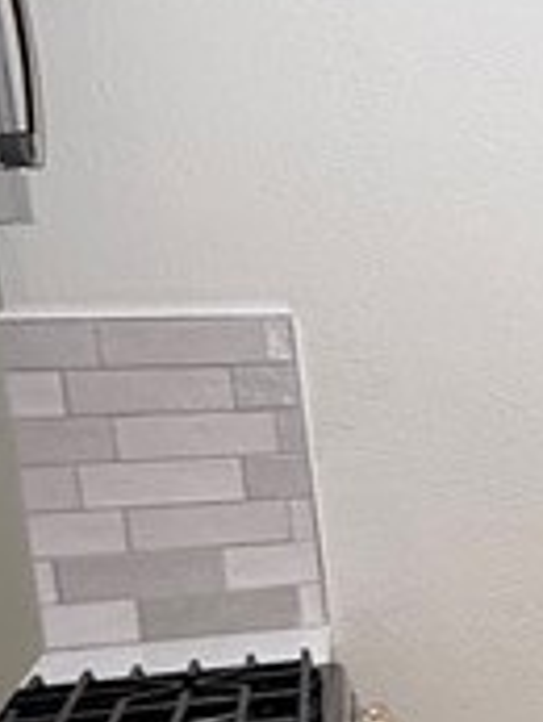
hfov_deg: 12.5
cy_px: 609
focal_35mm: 83
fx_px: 1734
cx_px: 1424
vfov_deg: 23.1
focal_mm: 2.22
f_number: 2.2
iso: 160
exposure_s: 1/120
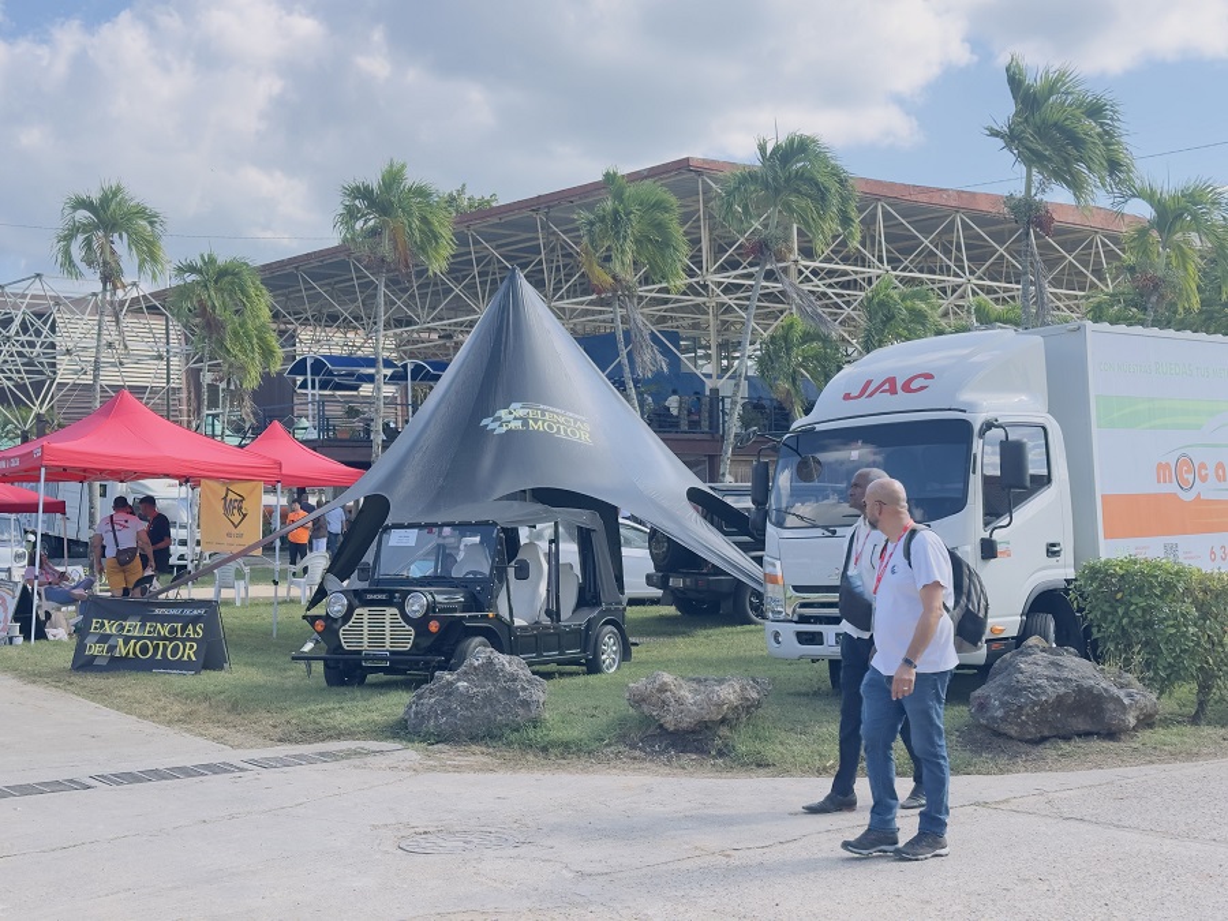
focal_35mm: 48
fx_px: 1703
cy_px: 460
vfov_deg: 30.3
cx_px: 614
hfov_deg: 39.7
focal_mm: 6.86
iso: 64
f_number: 1.78
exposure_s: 1/1565
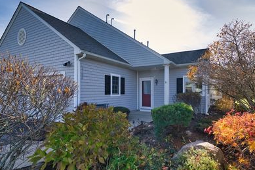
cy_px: 89
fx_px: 127
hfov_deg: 88.6
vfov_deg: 67.3
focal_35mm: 18
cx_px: 156
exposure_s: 1/320
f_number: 5
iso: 100
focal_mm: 14
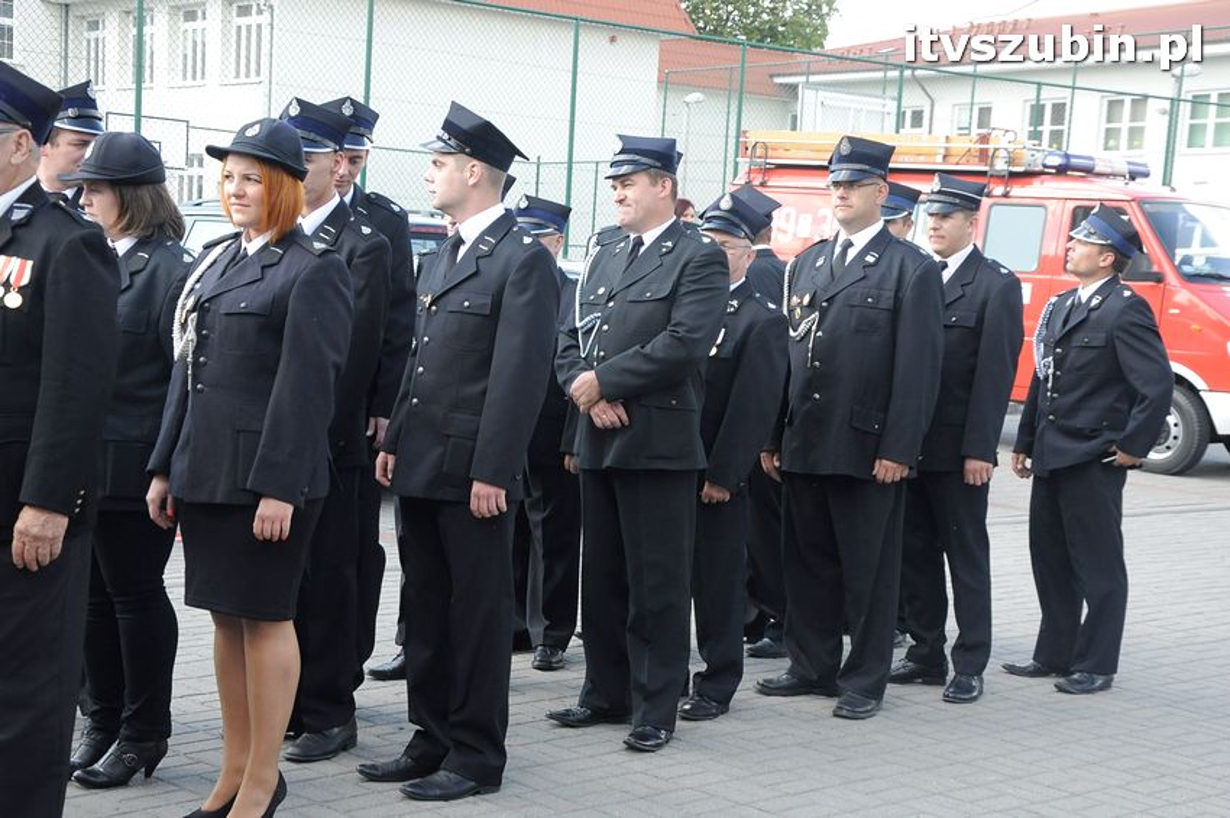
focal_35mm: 63
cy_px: 409
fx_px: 2150
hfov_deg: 31.9
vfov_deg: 21.5
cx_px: 615
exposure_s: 1/250
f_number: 8
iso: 800
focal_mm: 42
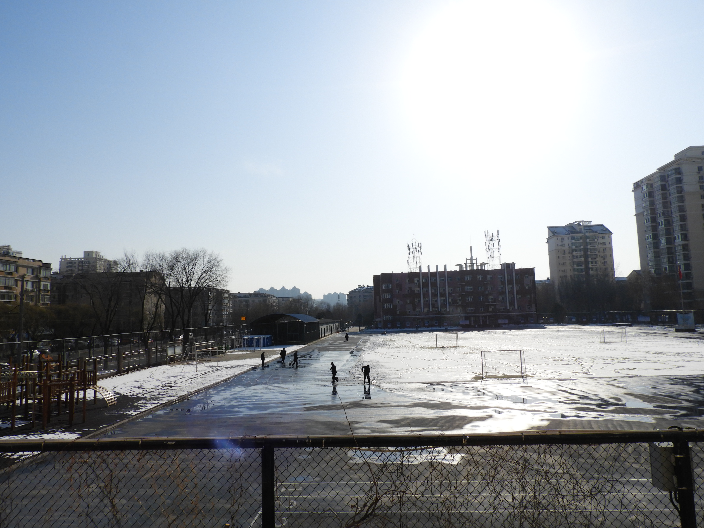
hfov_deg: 71.6
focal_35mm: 24
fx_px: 488
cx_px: 352
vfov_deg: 56.8
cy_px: 264
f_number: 4.8
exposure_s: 1/2000
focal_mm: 4.3
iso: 100
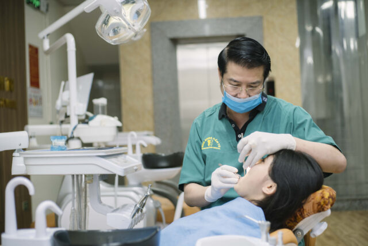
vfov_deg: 27.0
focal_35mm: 50
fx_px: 511
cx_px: 184
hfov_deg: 39.6
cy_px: 123
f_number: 2.5
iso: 320
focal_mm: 50
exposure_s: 1/100
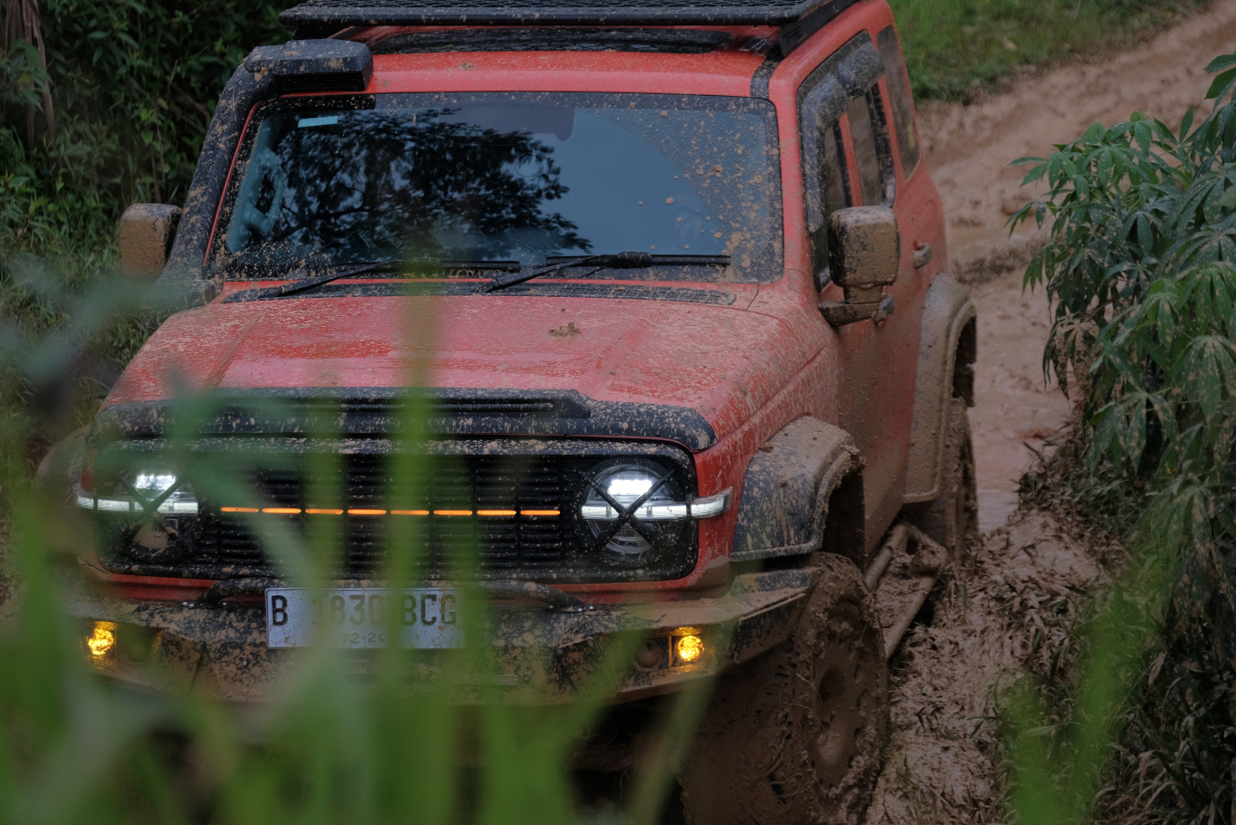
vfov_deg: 8.6
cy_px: 368
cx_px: 580
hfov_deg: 12.9
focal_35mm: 159
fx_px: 5459
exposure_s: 1/800
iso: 500
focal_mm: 94.5
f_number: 3.2
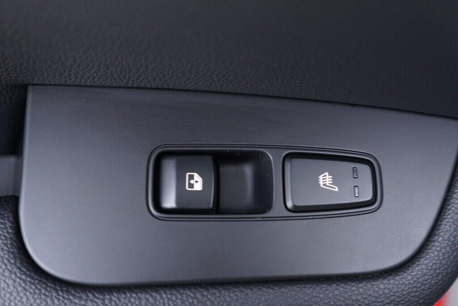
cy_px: 153
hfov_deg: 53.1
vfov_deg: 36.9
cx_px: 229
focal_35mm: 36
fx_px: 458
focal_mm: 24
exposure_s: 1/40
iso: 800
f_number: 2.8
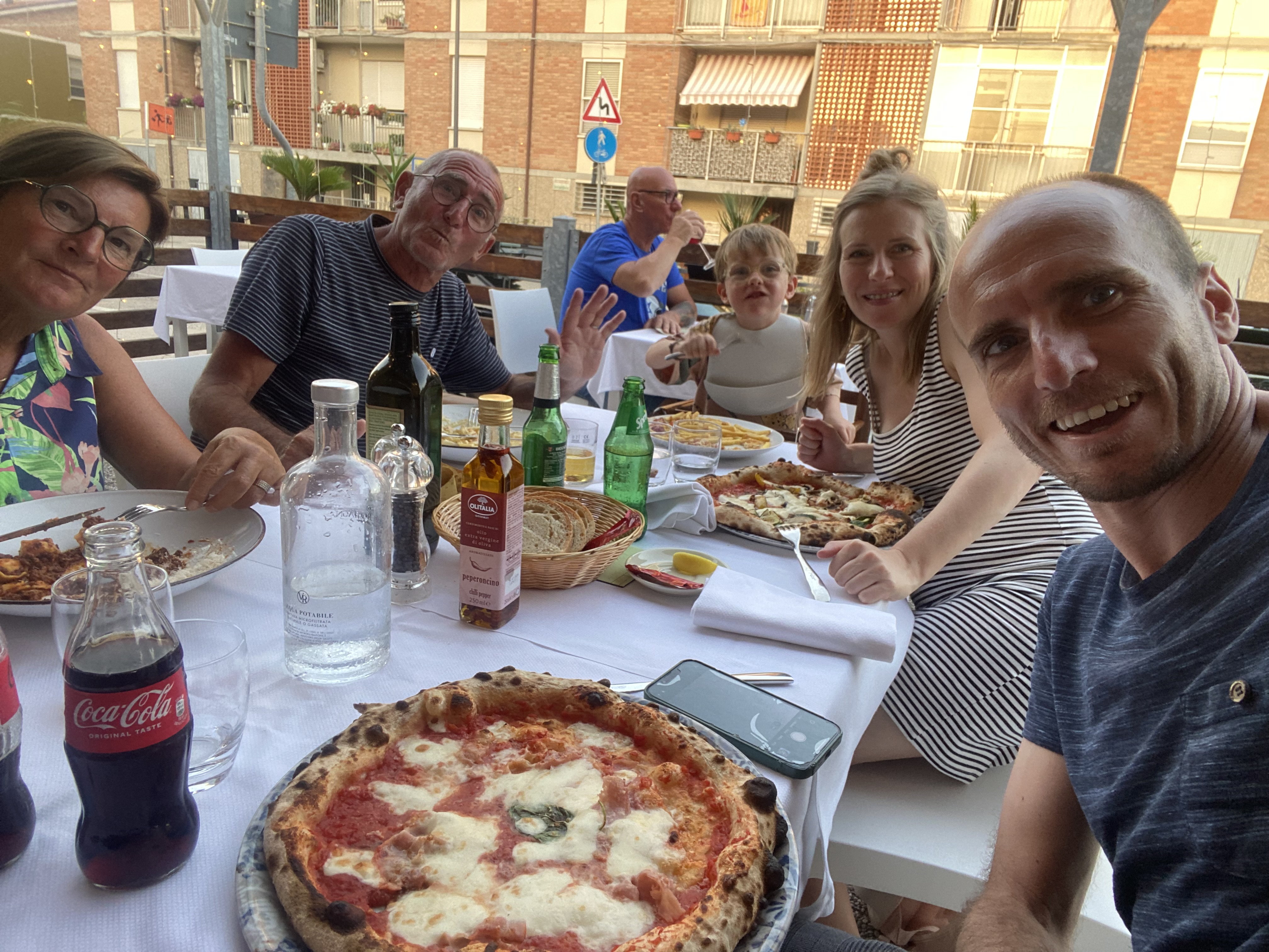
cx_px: 634
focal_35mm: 23
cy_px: 476
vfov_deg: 58.9
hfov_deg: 73.9
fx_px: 843
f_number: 2.2
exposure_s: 1/60
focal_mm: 2.71
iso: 125
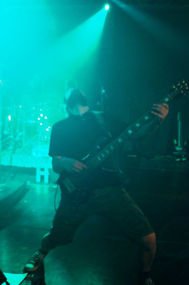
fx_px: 332
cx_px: 94
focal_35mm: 42
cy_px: 142
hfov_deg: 31.8
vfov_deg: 46.5
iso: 2000
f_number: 4
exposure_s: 1/60
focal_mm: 28
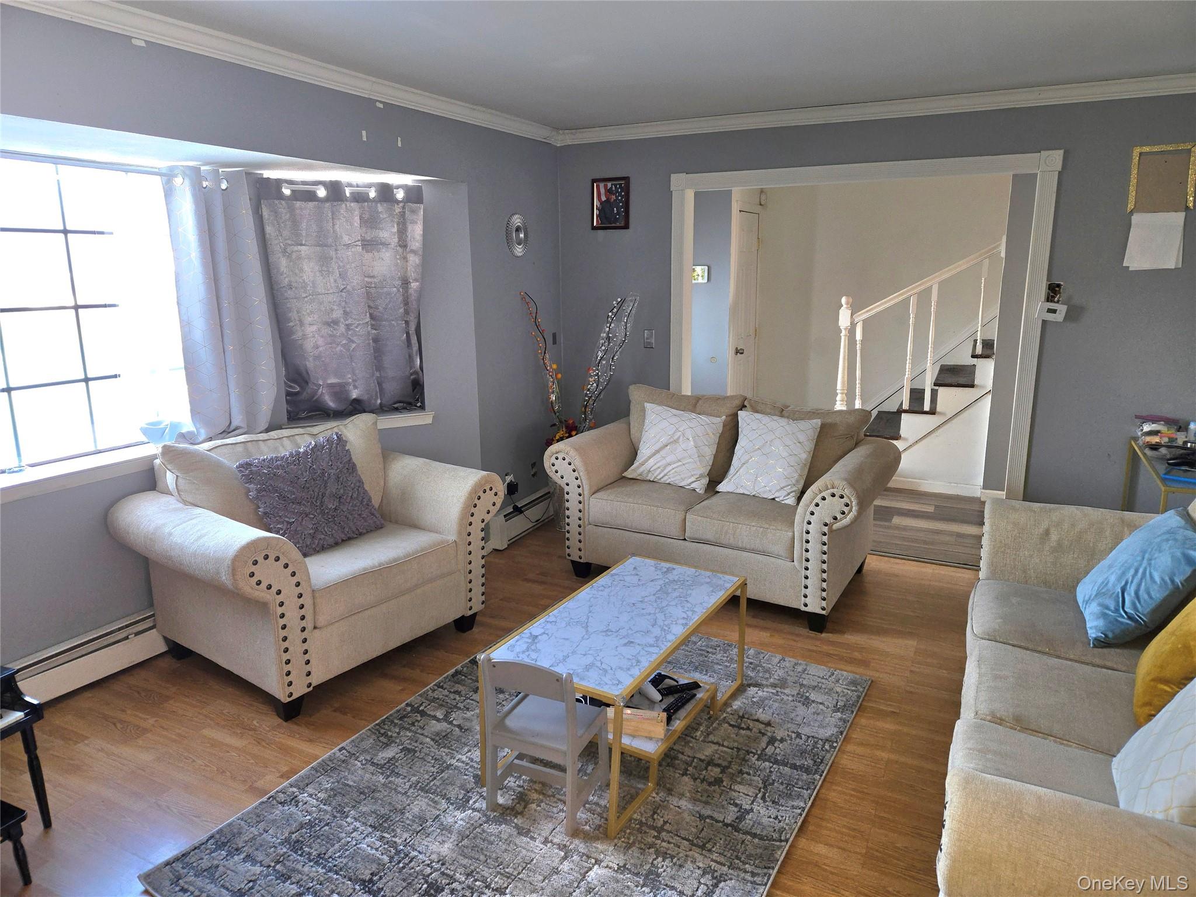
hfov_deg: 73.9
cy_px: 448
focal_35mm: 23
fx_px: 795
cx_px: 598
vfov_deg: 58.9
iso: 100
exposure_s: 1/30
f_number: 1.8
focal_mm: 5.4
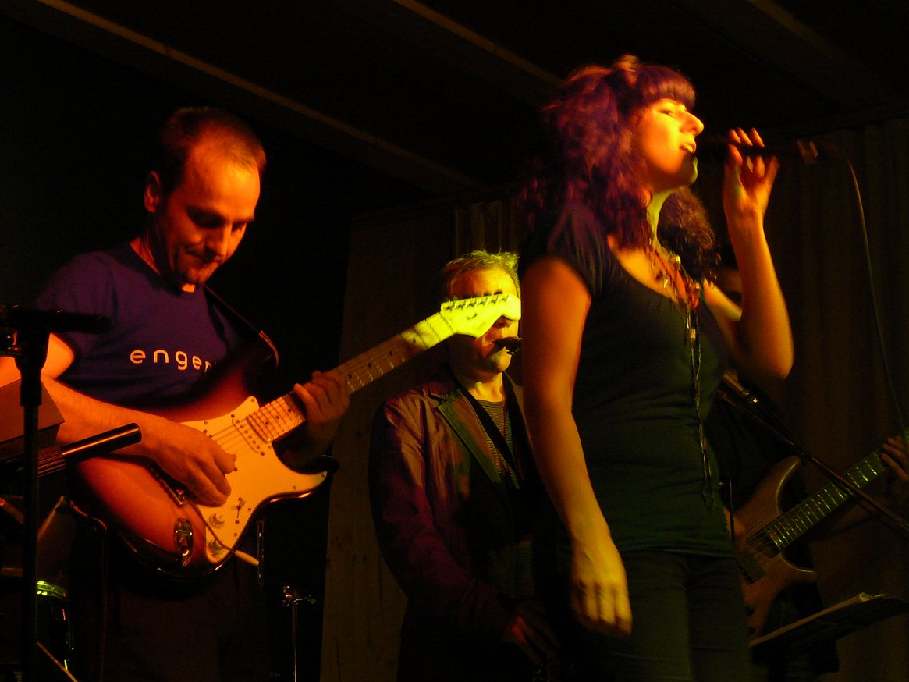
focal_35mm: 78
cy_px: 333
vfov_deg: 18.9
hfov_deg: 25.0
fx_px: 2048
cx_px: 463
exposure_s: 1/8
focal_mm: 10.5
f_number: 3.7
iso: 200
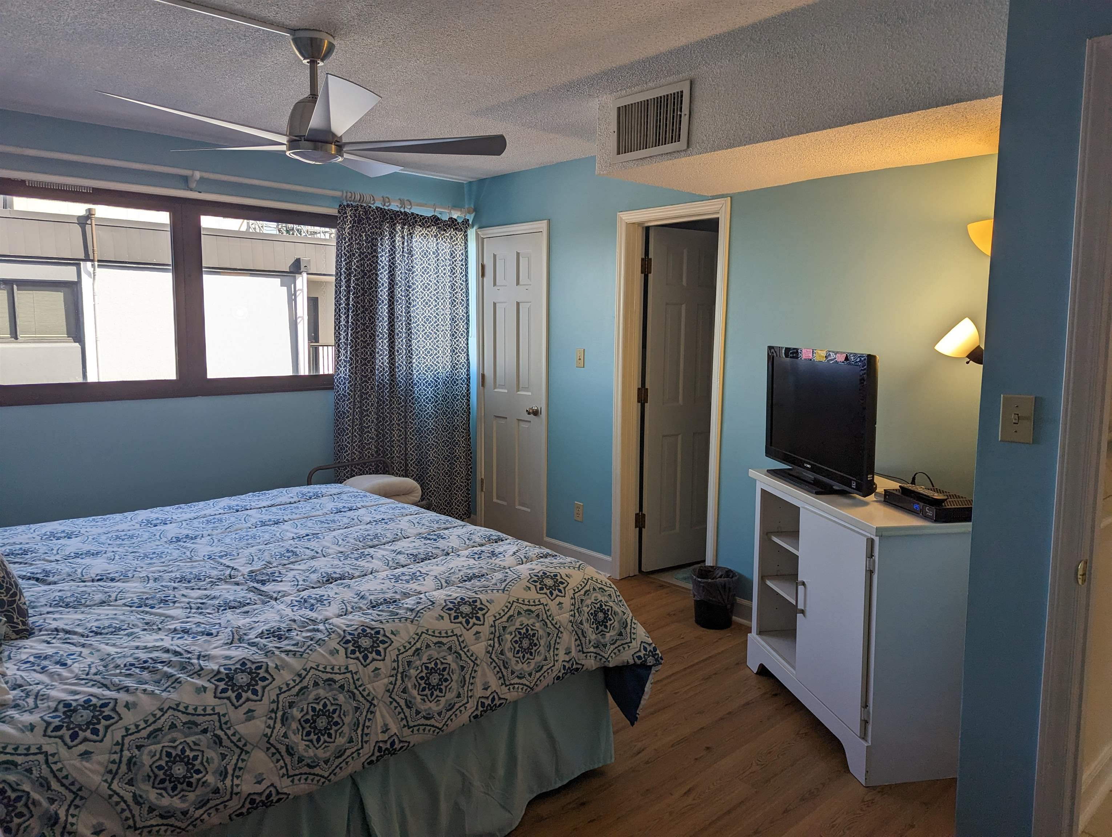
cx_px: 556
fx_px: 772
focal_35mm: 24
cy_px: 418
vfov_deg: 56.9
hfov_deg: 71.5
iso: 52
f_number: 1.85
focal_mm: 6.81
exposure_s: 1/170
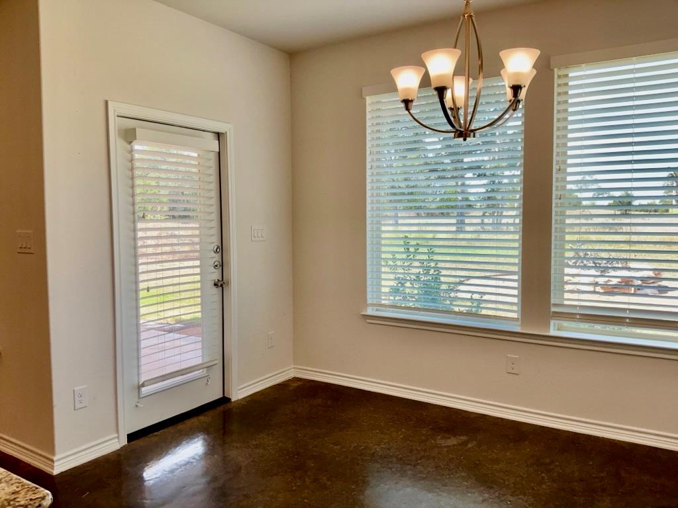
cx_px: 339
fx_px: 529
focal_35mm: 27
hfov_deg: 65.3
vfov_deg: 51.4
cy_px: 254
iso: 16
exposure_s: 1/138
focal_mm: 3
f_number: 1.8
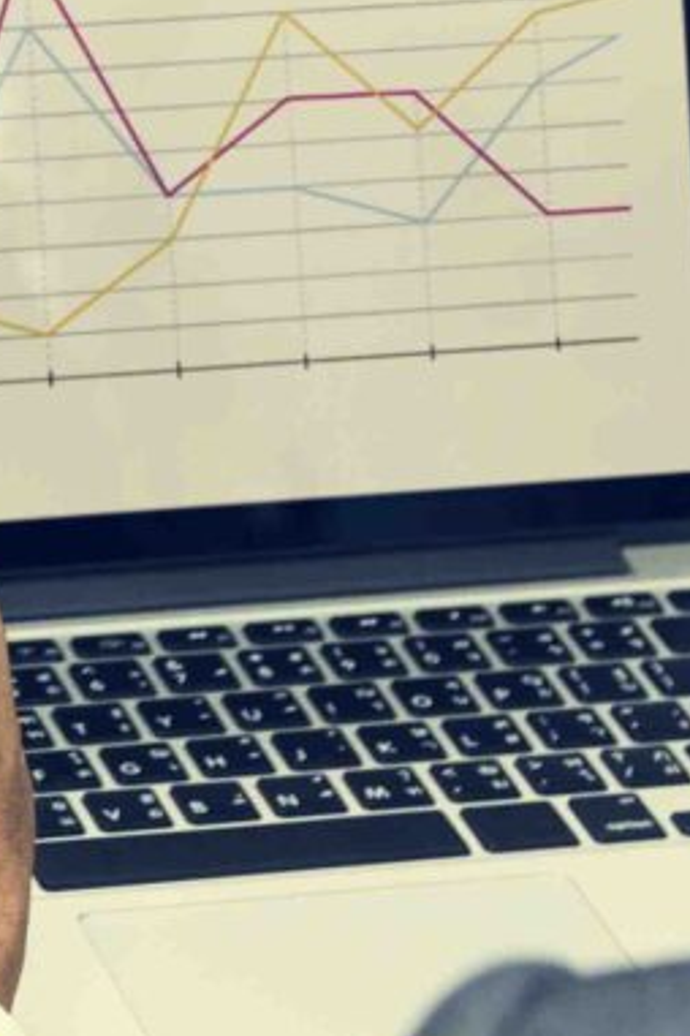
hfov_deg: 5.5
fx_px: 6957
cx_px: -762
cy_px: -663
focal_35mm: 242
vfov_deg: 8.3
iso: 200
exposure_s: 1/125
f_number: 4
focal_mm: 36
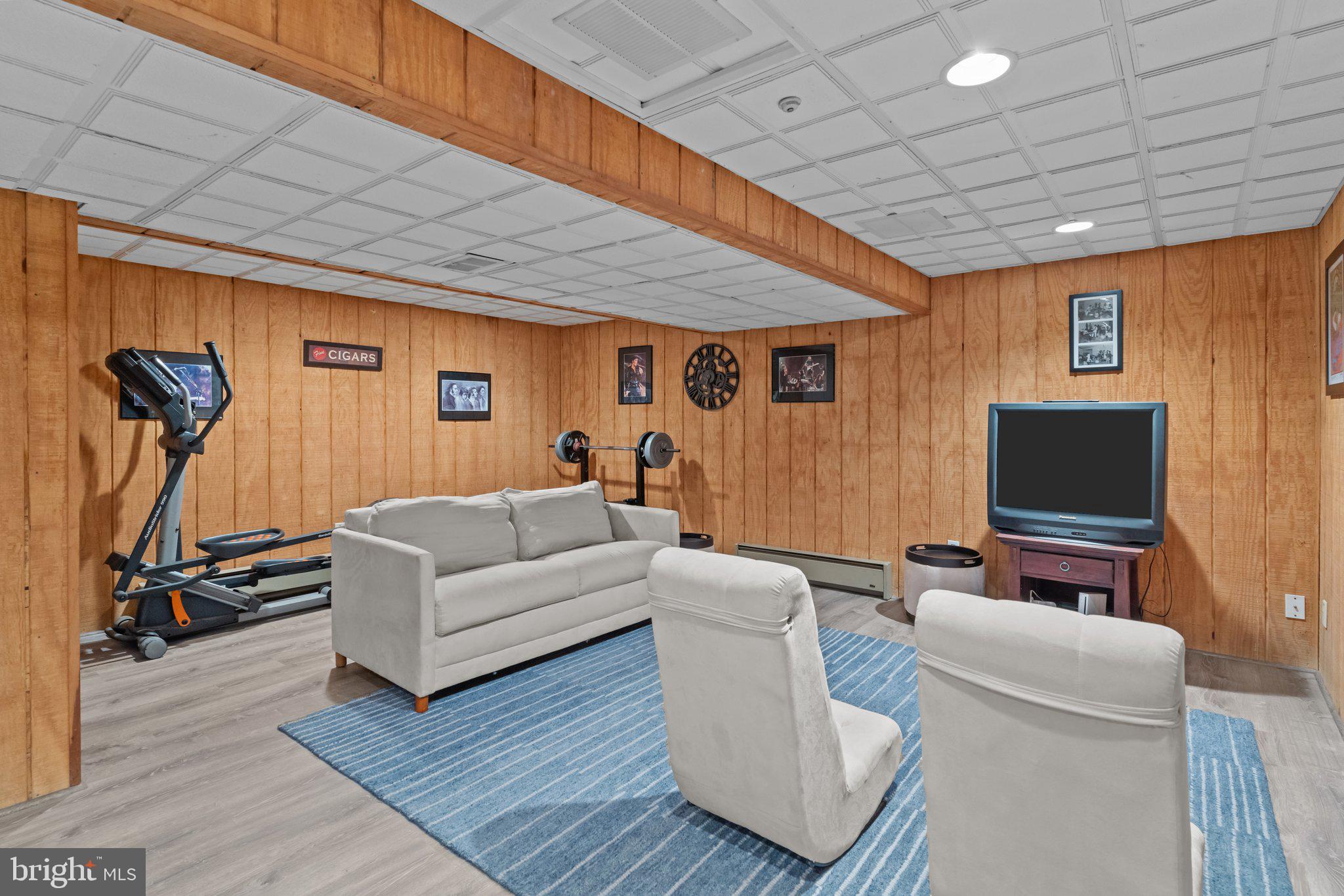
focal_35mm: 17
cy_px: 448
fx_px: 635
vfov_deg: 70.4
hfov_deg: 93.3
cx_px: 672
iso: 1250
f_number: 8
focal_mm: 17
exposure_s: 1/2.5
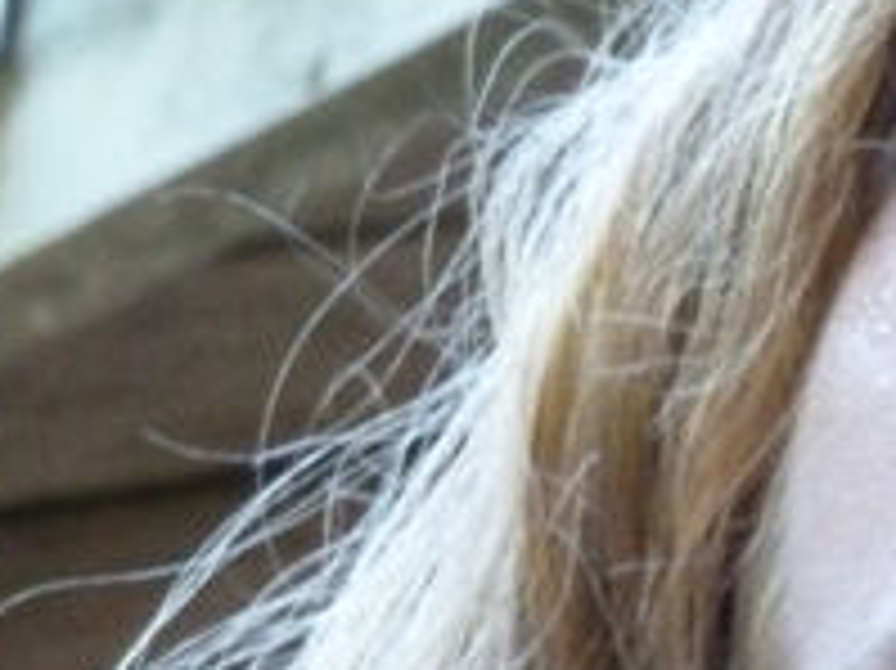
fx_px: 15961
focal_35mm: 617
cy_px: 1178
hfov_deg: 3.2
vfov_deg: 2.4
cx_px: 1409
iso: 800
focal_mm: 25.5
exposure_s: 1/160
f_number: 5.3
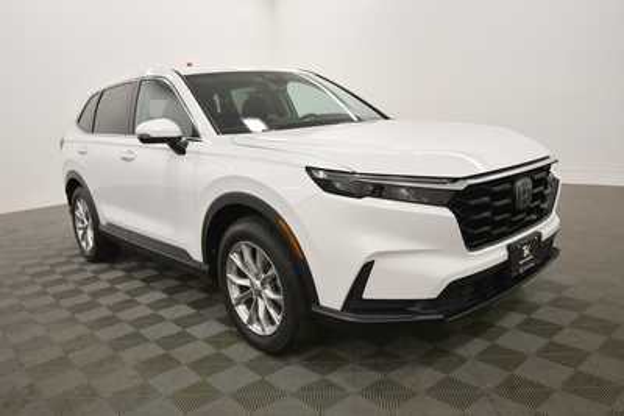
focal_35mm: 27
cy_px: 208
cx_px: 312
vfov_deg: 48.0
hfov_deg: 67.4
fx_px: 468
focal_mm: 18
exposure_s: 1/200
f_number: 5.6
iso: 800
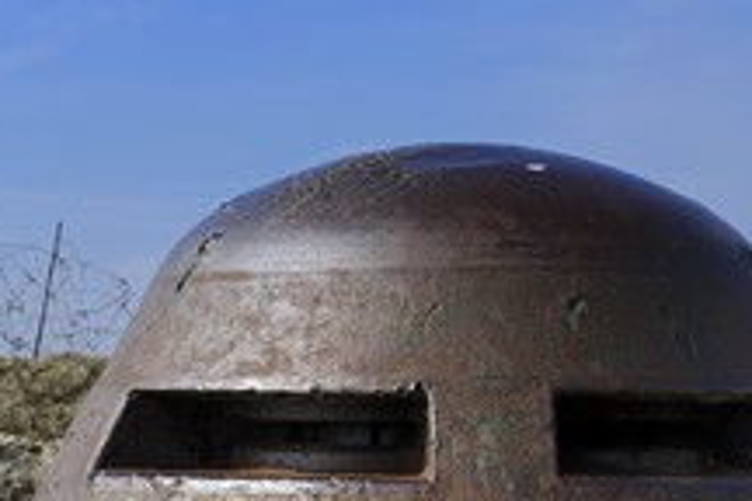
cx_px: 595
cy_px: 348
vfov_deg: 10.1
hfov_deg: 15.0
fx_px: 2841
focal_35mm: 136
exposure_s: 1/200
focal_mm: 70
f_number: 11
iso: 200
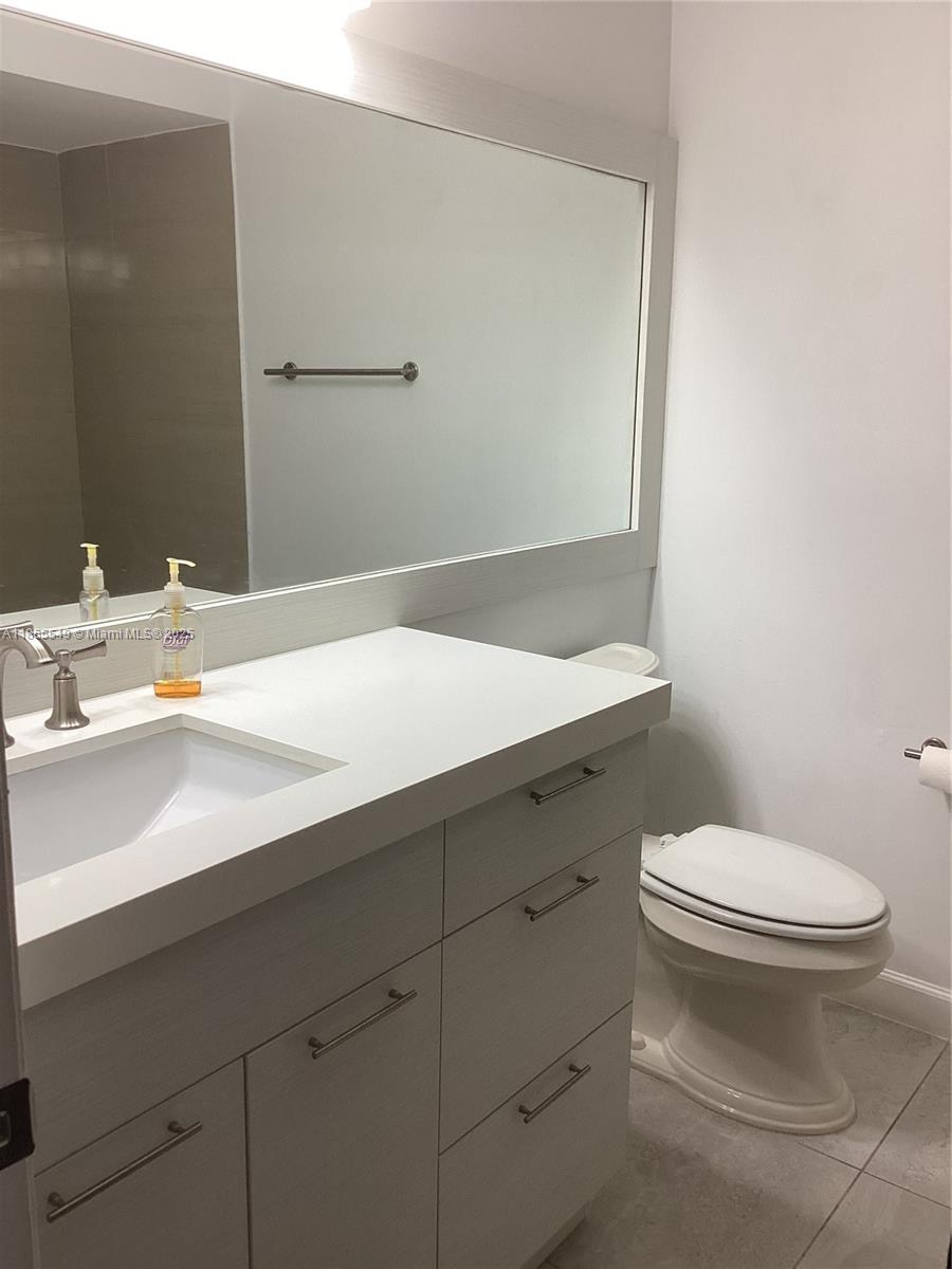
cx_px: 476
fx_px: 1137
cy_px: 634
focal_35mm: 31
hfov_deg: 45.4
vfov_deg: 58.4
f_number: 2.4
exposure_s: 1/100
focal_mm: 3.3
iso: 100
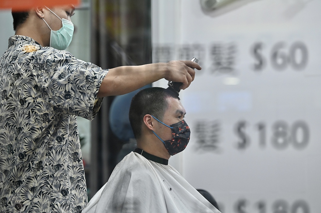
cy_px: 106
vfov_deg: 10.1
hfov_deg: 15.2
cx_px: 160
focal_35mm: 135
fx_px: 1203
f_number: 4
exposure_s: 1/320
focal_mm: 135
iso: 2500
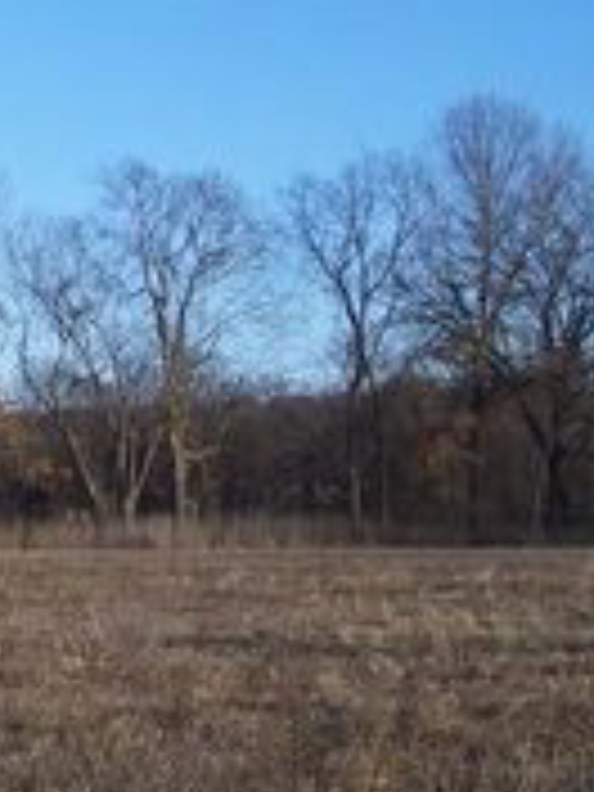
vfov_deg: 18.2
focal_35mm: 108
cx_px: -184
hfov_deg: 13.2
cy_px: 304
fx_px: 2471
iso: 80
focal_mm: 6.3
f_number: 2.8
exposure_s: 1/750
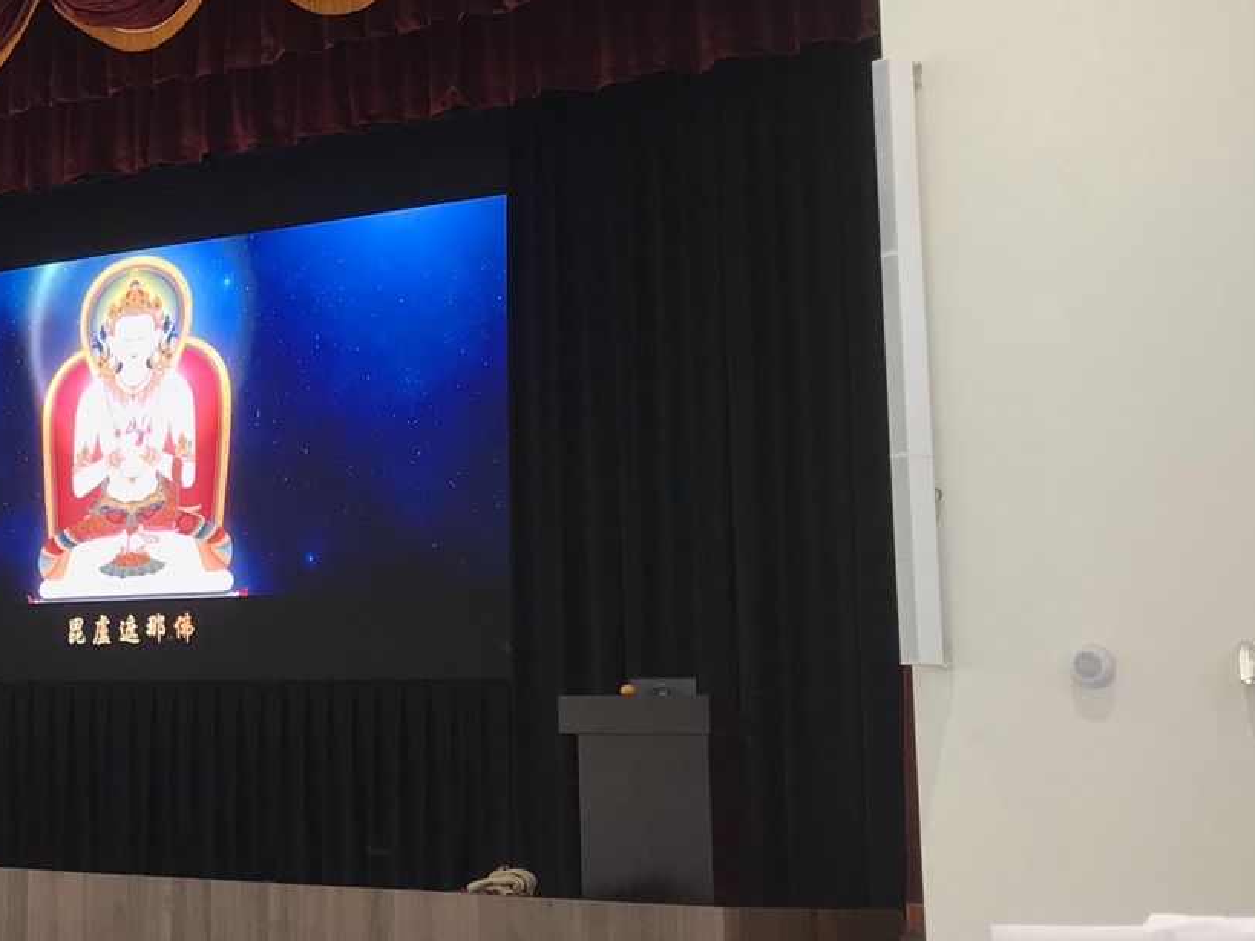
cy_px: 282
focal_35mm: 70
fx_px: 2537
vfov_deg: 20.9
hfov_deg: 25.7
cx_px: -120
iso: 32
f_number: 1.8
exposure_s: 1/60
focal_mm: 3.99
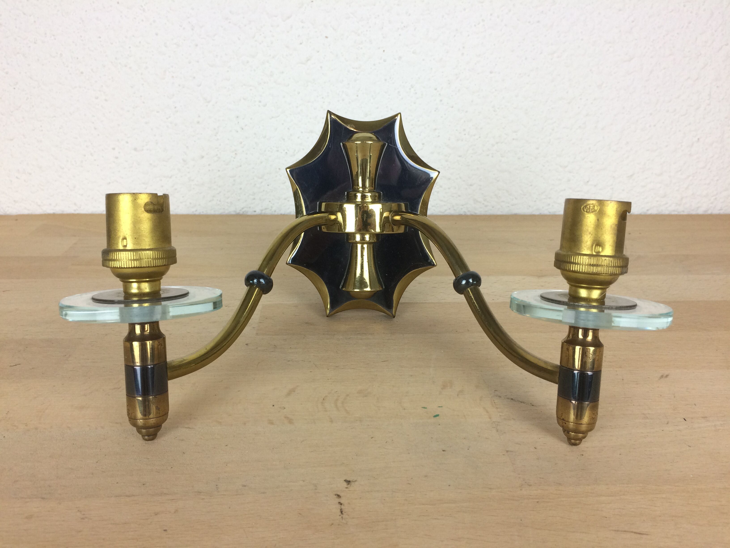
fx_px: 612
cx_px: 365
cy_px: 274
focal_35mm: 29
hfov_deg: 61.7
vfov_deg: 48.2
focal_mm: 4.15
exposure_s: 1/100
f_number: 2.2
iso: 64
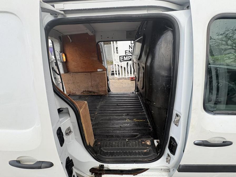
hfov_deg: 102.1
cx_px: 118
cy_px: 88
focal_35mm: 14
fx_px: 95
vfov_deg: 85.7
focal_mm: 2.22
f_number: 2.2
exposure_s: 1/99
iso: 80
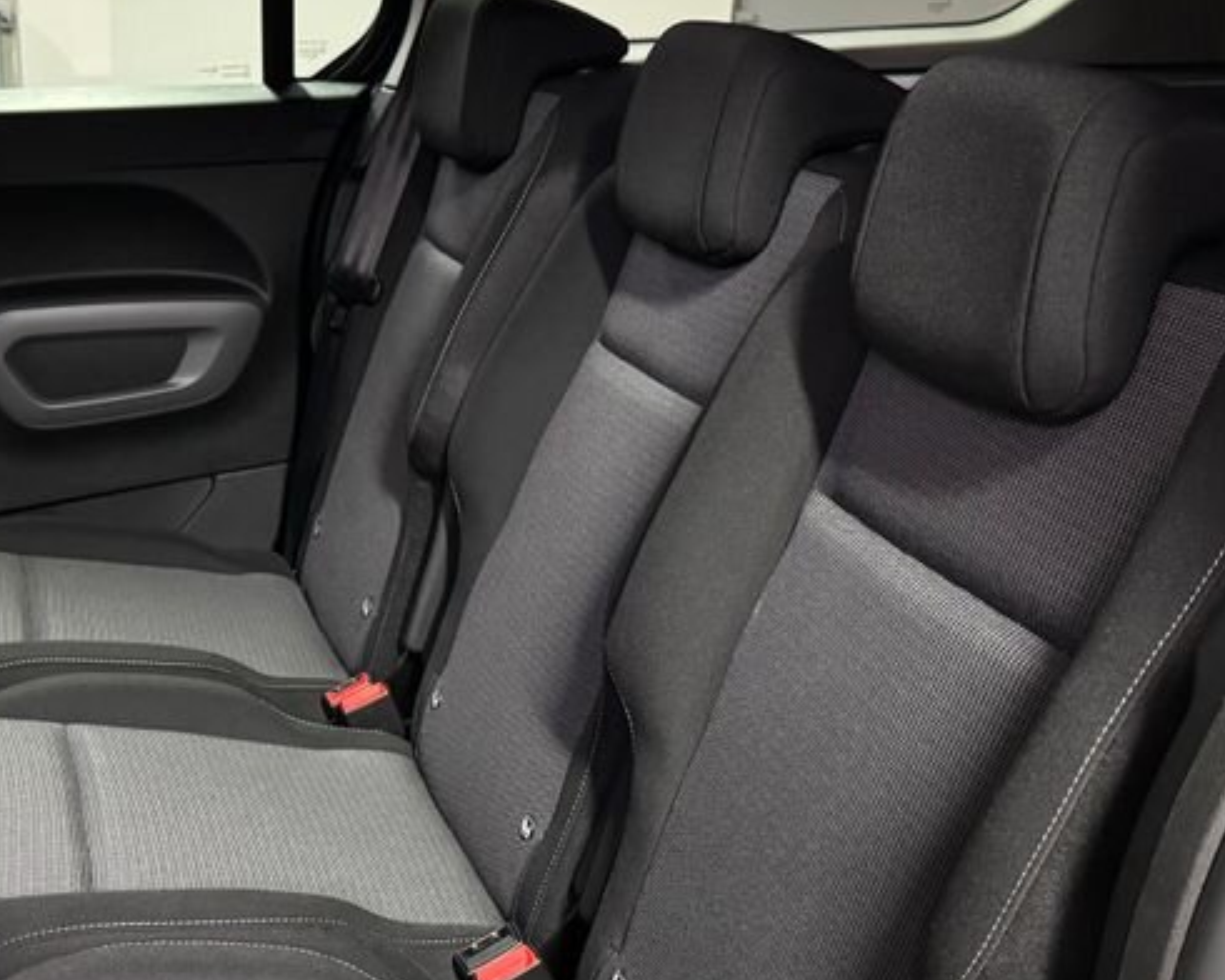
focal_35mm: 49
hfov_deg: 37.8
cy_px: 572
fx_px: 1777
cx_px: 448
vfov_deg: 30.8
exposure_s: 1/33
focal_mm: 6.76
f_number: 1.78
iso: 1000
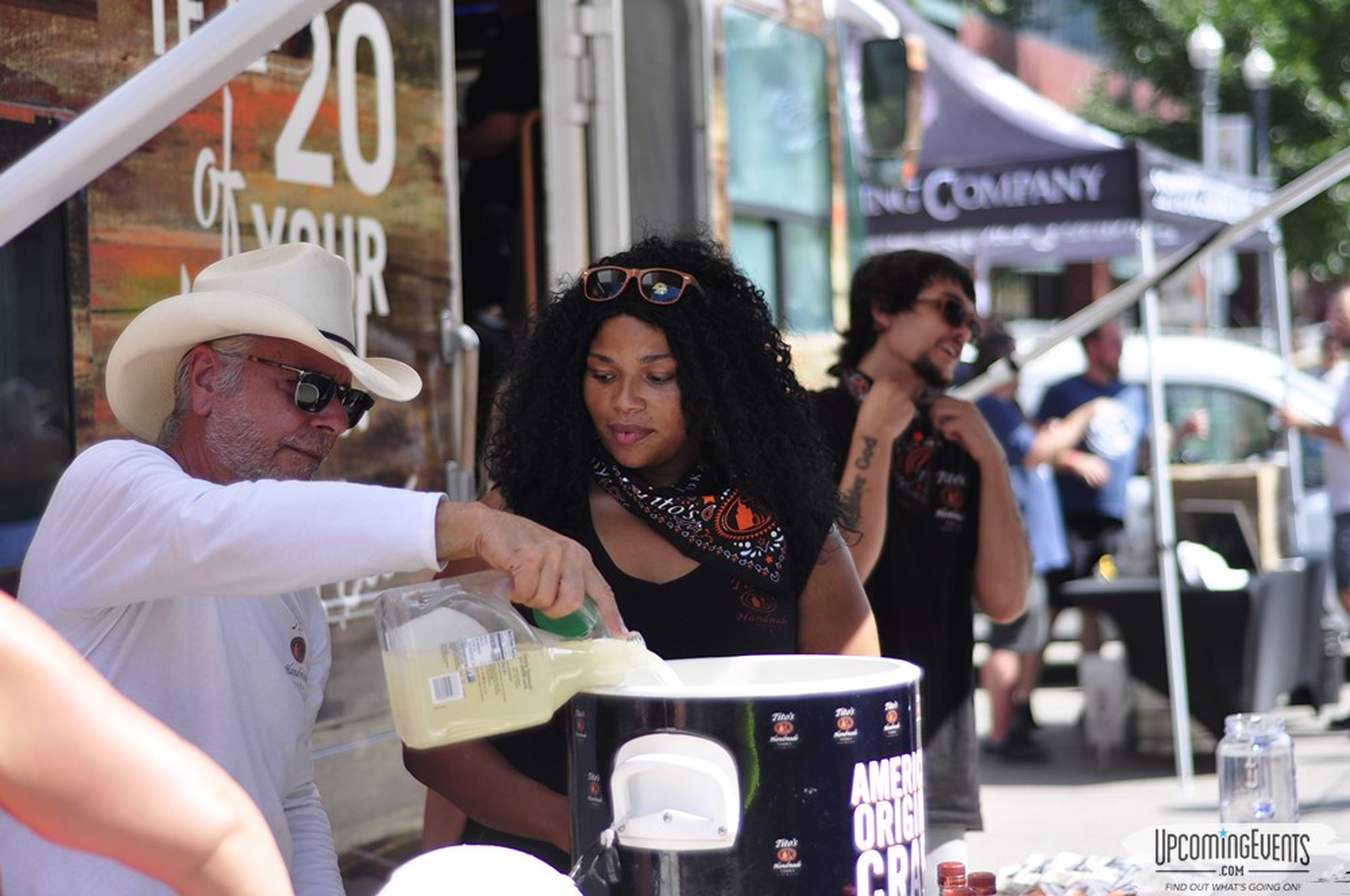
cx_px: 675
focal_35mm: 75
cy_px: 448
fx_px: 2809
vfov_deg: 18.1
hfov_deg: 27.0
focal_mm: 50
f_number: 1.8
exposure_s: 1/2000
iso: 200
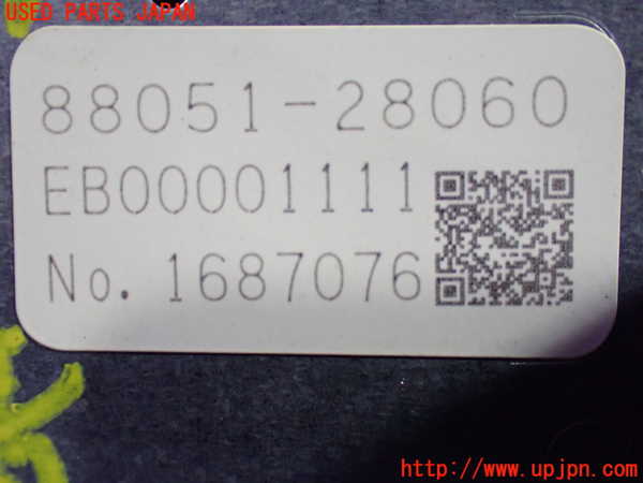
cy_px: 242
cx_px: 322
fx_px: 762
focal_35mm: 41
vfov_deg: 35.1
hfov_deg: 45.8
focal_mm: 7.31
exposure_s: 1/50
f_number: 2.8
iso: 800
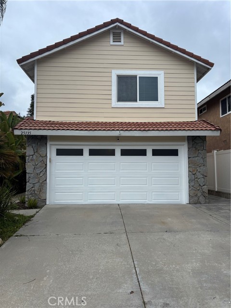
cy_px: 154
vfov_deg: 67.3
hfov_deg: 53.1
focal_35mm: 26
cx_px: 116
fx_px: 231
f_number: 1.6
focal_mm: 5.96
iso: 50
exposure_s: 1/1876
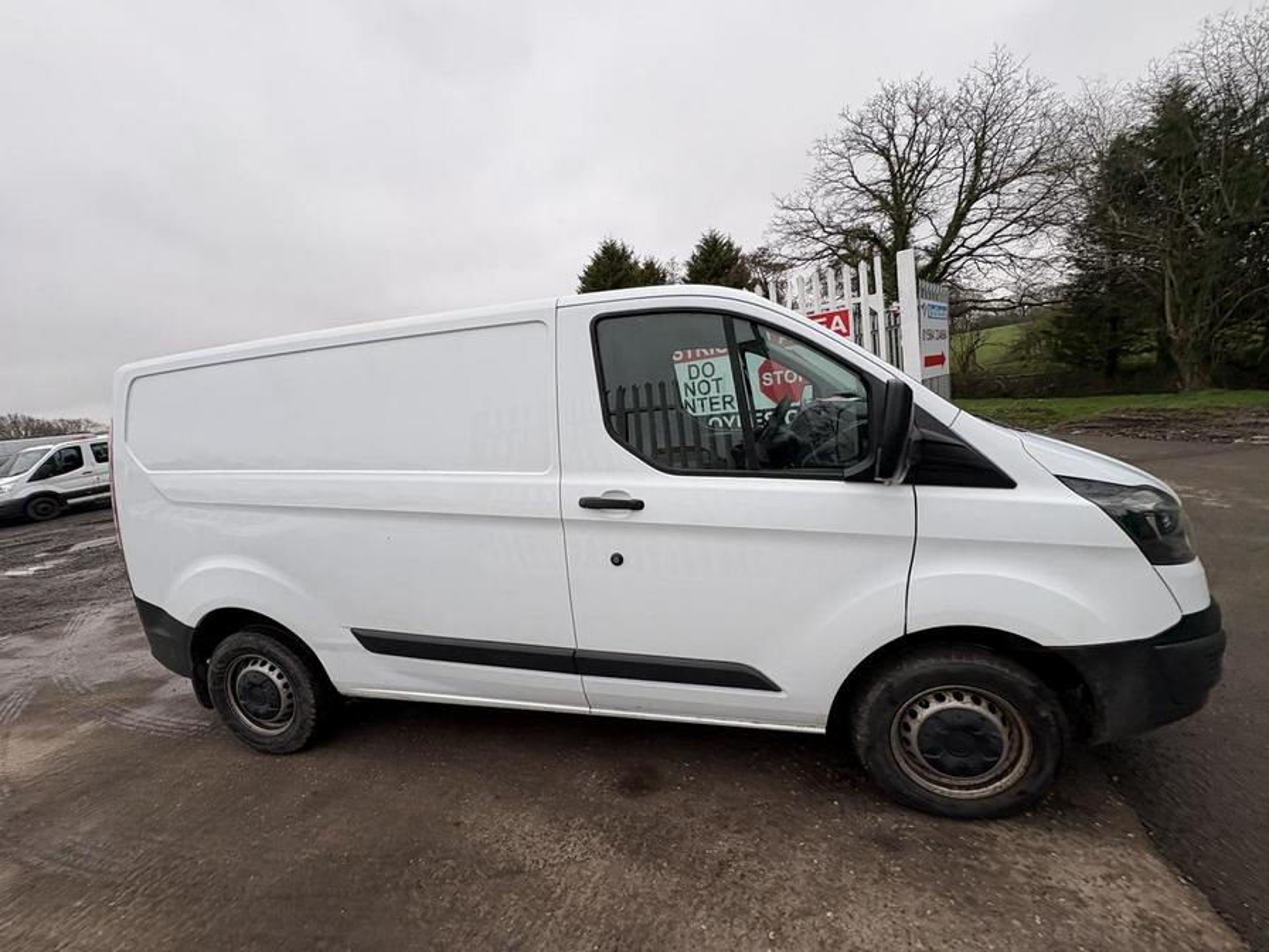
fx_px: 513
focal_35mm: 14
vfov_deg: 85.7
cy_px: 476
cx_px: 634
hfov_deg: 102.1
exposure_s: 1/136
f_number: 2.2
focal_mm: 2.22
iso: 40
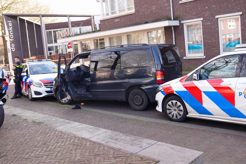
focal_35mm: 37
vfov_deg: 36.0
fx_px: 253
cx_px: 123
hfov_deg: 51.9
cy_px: 82
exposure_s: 1/320
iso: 250
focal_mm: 25
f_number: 2.8
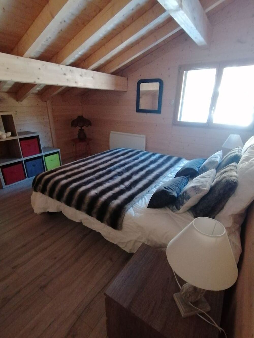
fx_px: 166
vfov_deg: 91.0
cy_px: 169
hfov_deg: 74.7
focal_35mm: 17
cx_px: 127
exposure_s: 1/20
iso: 500
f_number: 2.4
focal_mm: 2.84
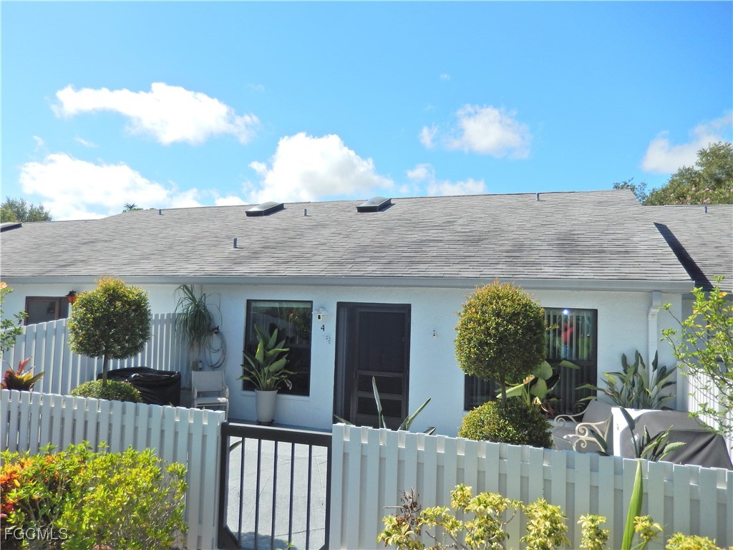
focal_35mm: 25
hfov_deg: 69.4
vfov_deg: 54.9
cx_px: 366
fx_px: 529
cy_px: 275
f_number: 3.4
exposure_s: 1/1250
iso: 125
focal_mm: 4.5
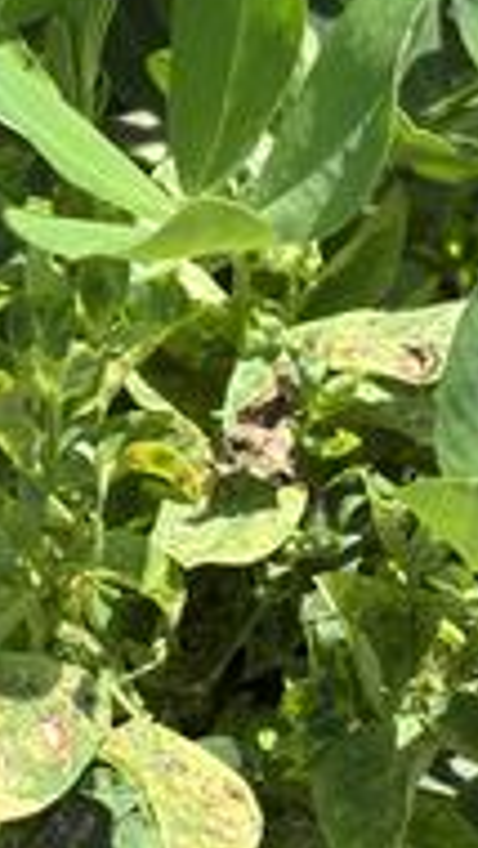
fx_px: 2679
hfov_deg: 10.2
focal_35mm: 119
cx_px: 94
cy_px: 527
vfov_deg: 18.0
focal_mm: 5.96
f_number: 1.6
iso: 32
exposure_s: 1/880
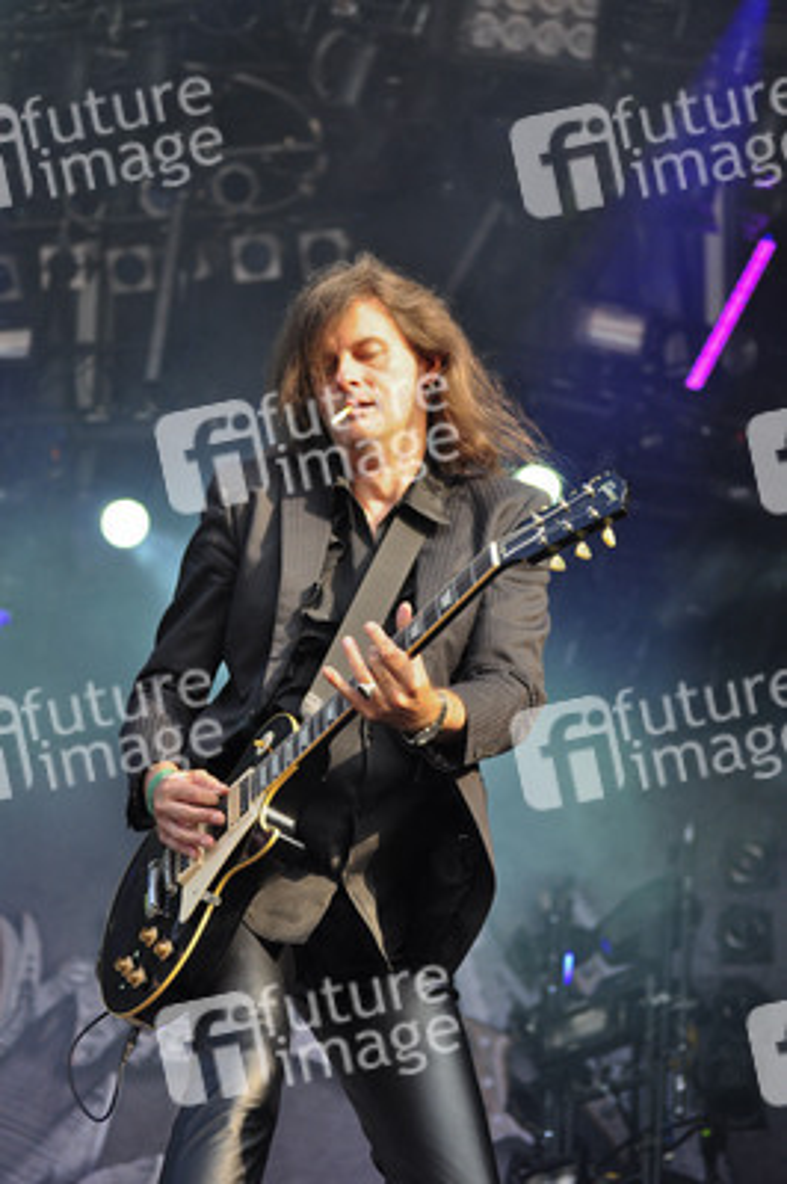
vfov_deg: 20.9
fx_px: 3202
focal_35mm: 98
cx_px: 394
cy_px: 592
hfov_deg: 14.0
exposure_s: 1/640
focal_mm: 65
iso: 500
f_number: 4.5
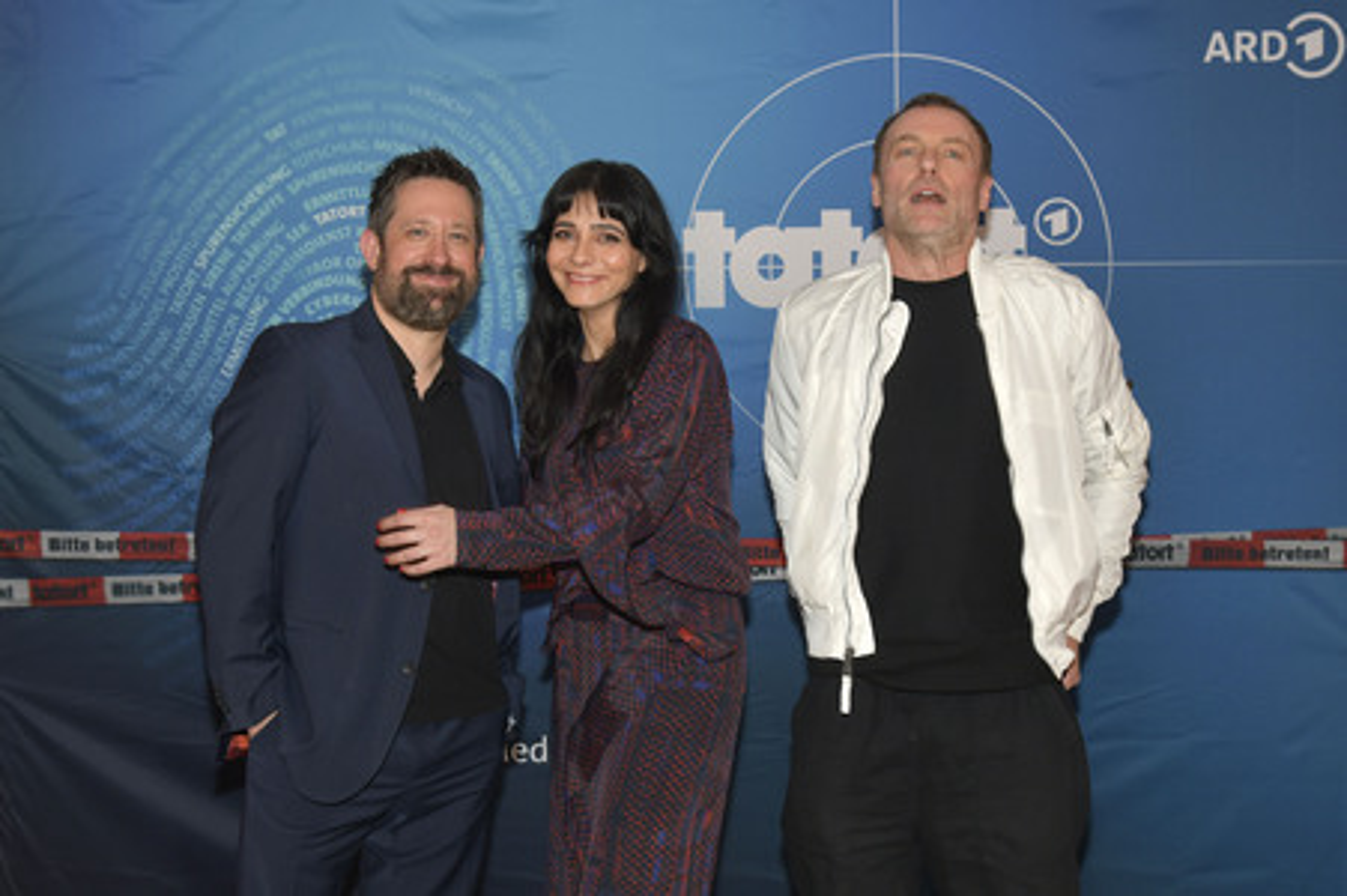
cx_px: 674
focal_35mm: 48
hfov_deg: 41.1
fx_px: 1795
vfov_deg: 28.0
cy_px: 448
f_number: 5.6
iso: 640
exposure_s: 1/200
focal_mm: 48
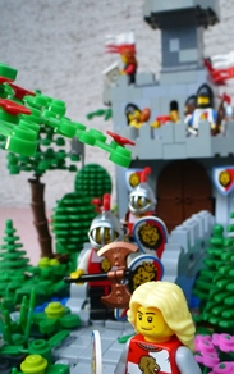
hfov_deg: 32.3
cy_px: 215
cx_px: 170
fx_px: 397
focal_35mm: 39
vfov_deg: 50.2
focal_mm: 4.3
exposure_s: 1/50
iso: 400
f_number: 3.3
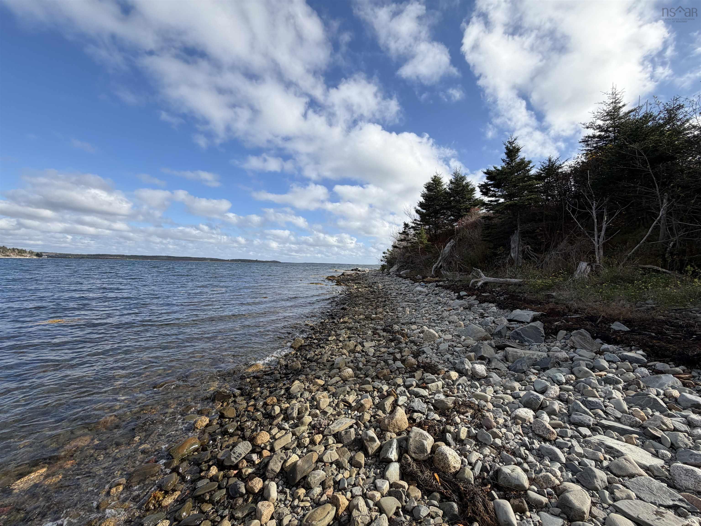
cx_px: 350
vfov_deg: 85.7
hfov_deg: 102.1
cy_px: 263
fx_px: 284
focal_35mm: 14
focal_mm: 2.22
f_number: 2.2
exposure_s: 1/853
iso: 20
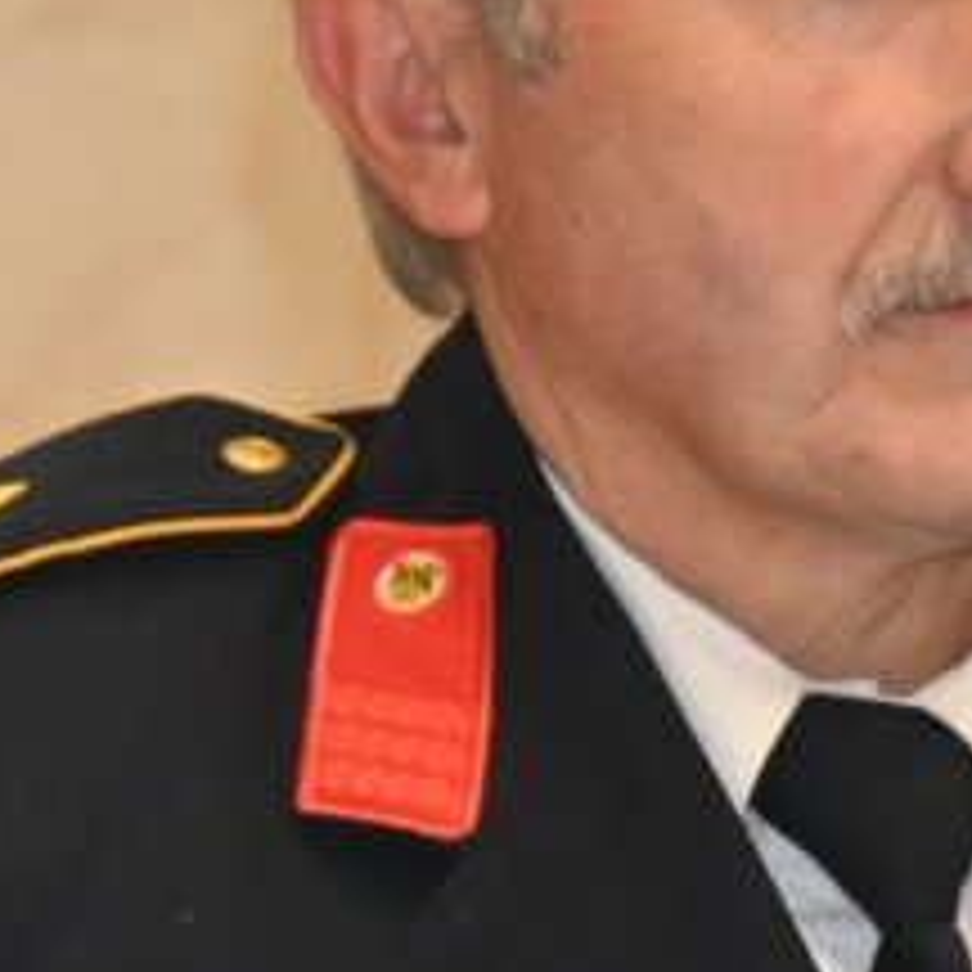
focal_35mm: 523
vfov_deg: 3.4
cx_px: 842
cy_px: 583
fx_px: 16615
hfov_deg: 3.3
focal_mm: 130
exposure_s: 1/160
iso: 7200
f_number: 6.3
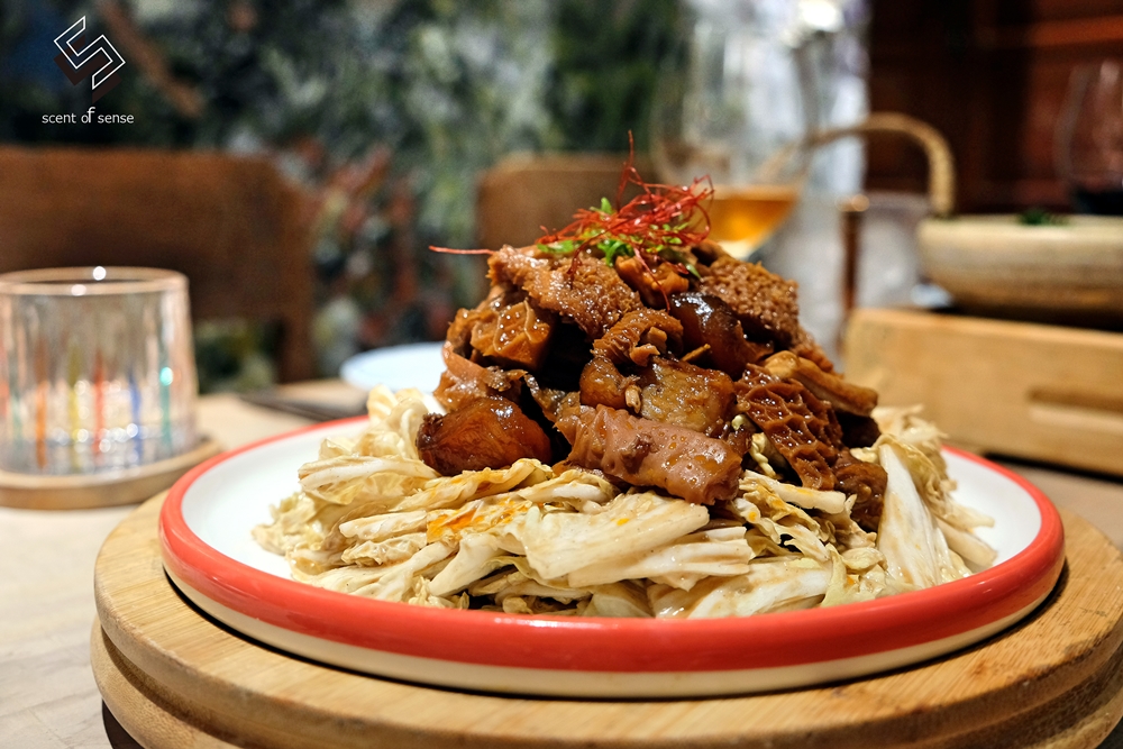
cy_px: 374
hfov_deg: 50.7
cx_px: 562
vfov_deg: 35.1
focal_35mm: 38
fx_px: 1185
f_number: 4
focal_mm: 25.4
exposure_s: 1/60
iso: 1600
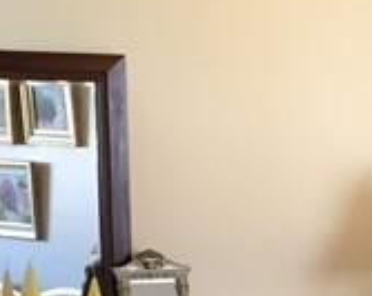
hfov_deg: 10.6
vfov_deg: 8.7
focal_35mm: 174
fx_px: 1912
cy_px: 376
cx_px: 601
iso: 80
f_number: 2.2
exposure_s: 1/30
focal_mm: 4.15
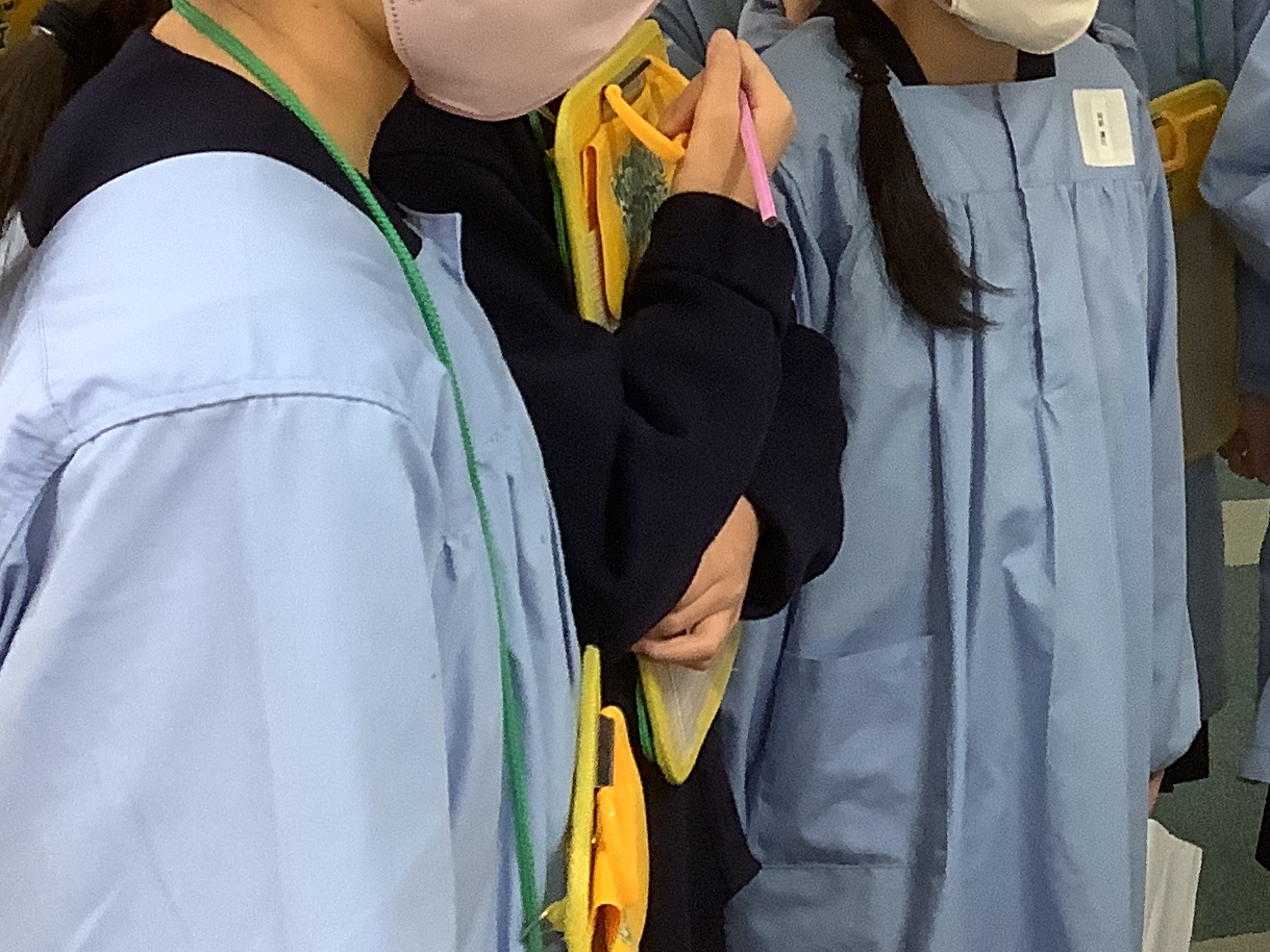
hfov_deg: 21.9
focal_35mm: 83
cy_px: 122
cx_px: 1501
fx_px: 3045
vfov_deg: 17.5
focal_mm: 3.3
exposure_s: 1/50
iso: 160
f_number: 2.4
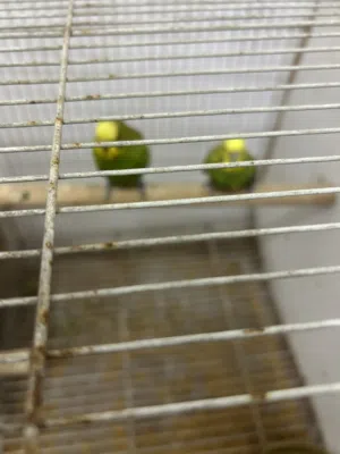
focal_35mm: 26
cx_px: 170
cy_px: 227
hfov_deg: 53.1
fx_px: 340
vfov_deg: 67.3
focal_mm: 5.7
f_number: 1.5
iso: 400
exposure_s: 1/50
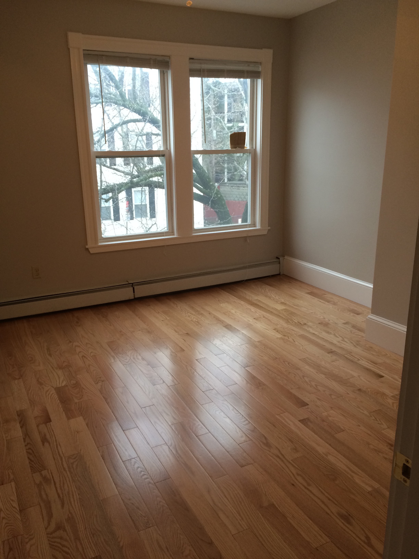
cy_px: 280
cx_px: 210
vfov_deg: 61.7
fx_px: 468
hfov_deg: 48.2
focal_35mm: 29
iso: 50
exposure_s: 1/30
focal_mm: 4.15
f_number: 2.2
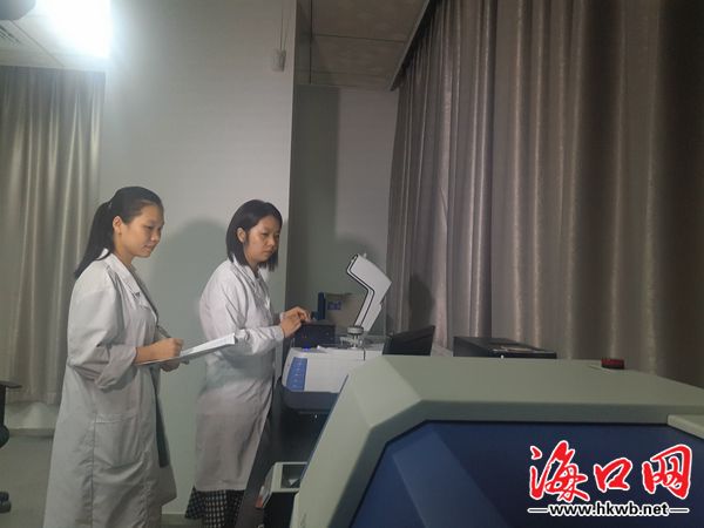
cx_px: 352
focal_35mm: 31
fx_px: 630
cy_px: 264
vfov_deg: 45.4
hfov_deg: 58.4
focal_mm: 4.73
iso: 250
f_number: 2.2
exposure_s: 1/33
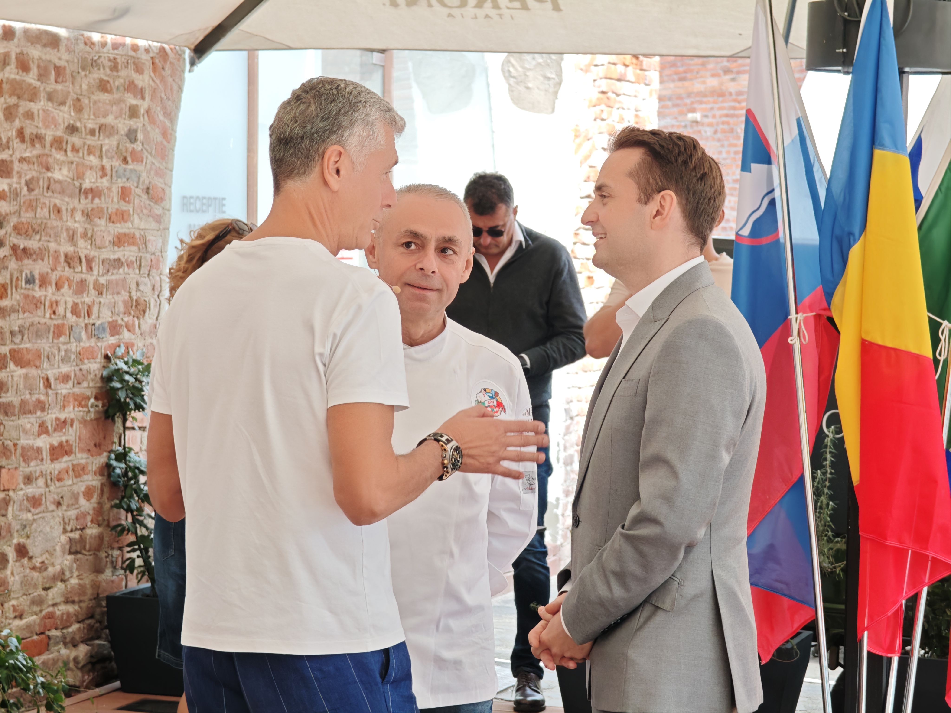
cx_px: 476
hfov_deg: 16.4
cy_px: 356
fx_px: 3297
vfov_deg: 12.3
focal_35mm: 120
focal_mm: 19.4
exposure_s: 1/478
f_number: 2.5
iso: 160
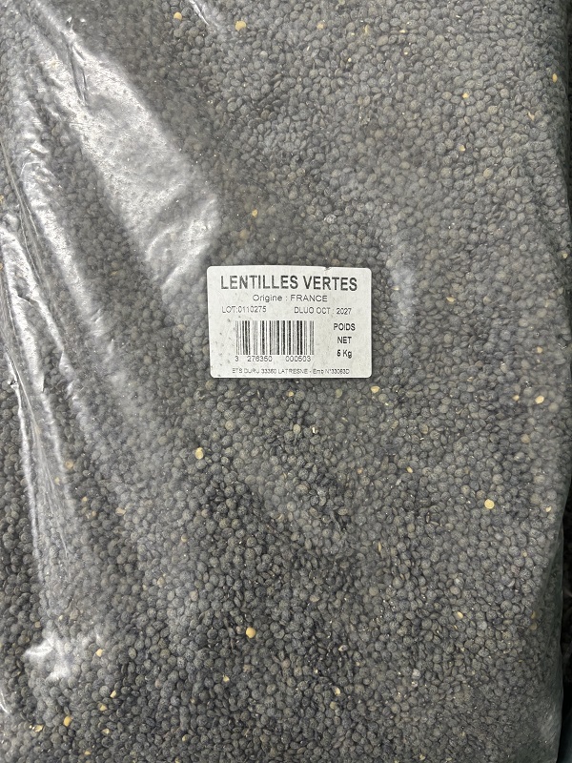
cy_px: 382
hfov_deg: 53.1
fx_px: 573
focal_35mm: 26
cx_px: 286
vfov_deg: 67.3
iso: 160
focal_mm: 5.96
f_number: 1.6
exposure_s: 1/50
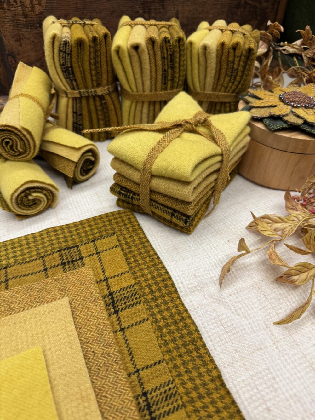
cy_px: 210
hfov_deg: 56.8
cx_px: 158
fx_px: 291
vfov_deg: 71.6
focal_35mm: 24
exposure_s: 1/120
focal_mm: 6.76
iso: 160
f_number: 1.78
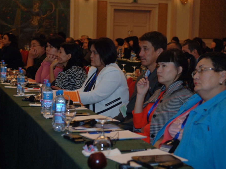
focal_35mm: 79
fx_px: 516
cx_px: 114
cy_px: 85
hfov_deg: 24.7
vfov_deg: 18.7
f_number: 3.5
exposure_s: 1/60
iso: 800
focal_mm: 48
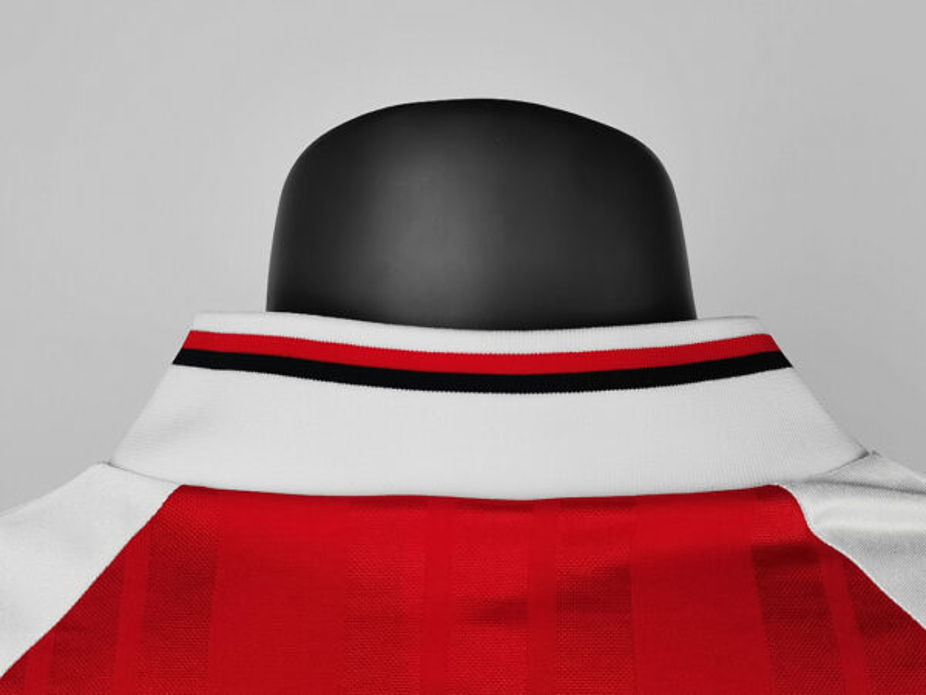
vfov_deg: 28.6
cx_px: 463
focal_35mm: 51
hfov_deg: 37.5
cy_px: 348
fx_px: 1364
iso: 125
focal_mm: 5.58
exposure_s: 1/100
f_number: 1.8
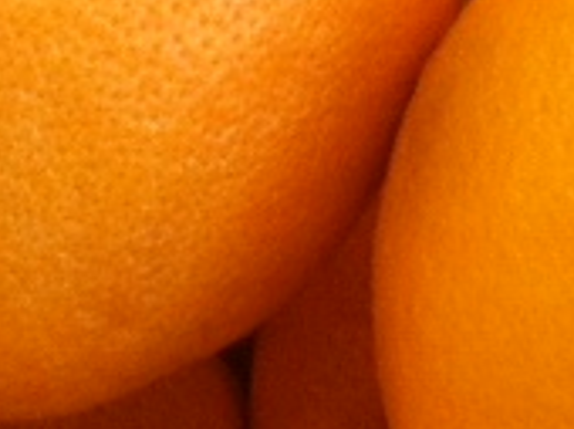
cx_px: 929
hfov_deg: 7.3
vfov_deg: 5.2
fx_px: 4421
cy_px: -922
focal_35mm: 267
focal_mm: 3.85
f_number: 2.8
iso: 80
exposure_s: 1/219
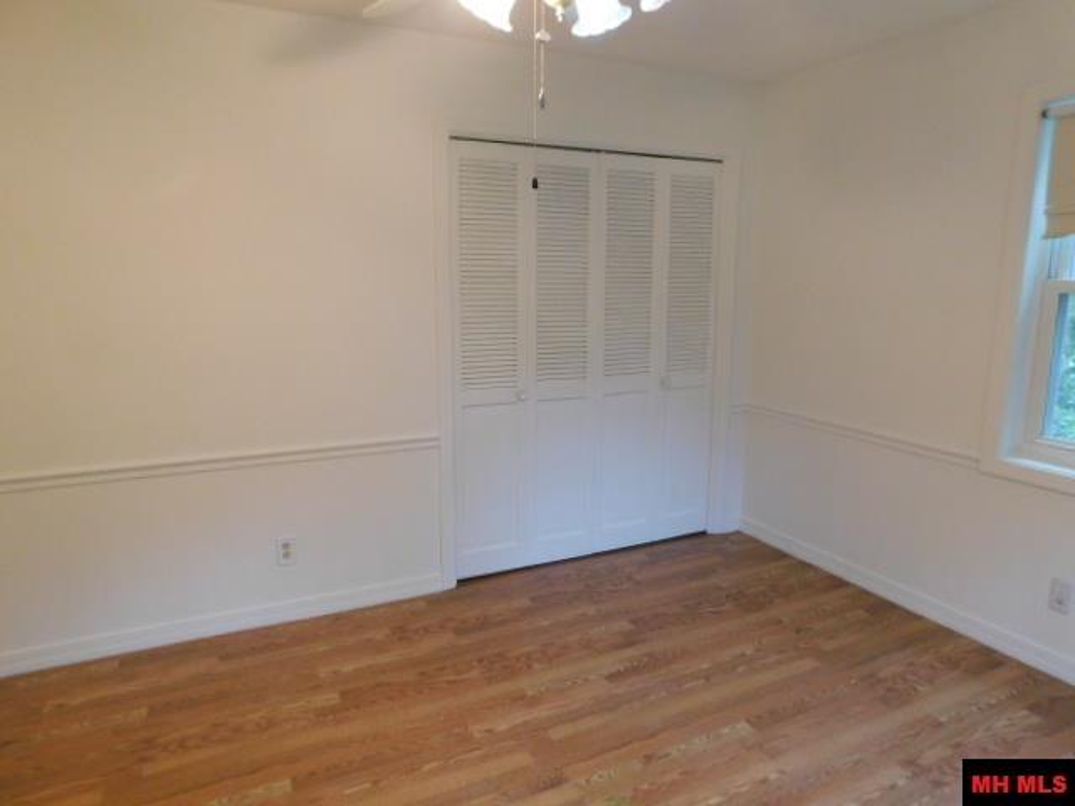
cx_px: 538
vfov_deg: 58.9
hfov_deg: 73.9
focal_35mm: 23
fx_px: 714
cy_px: 403
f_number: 3
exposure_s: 1/20
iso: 400
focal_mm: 4
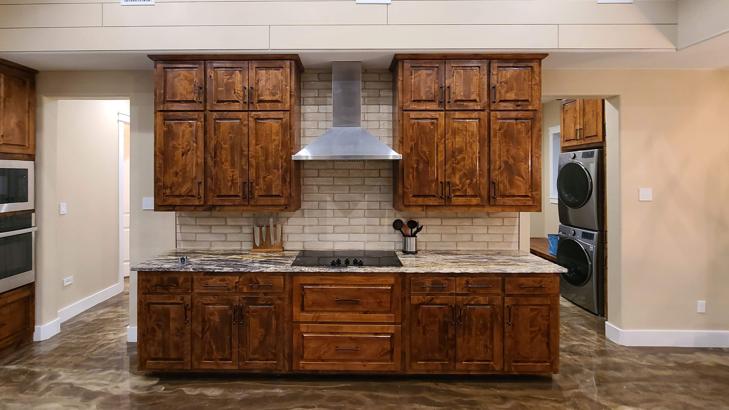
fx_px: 290
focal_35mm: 15
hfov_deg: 102.9
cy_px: 170
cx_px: 344
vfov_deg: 70.0
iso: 500
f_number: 2.2
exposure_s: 1/30
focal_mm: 2.2
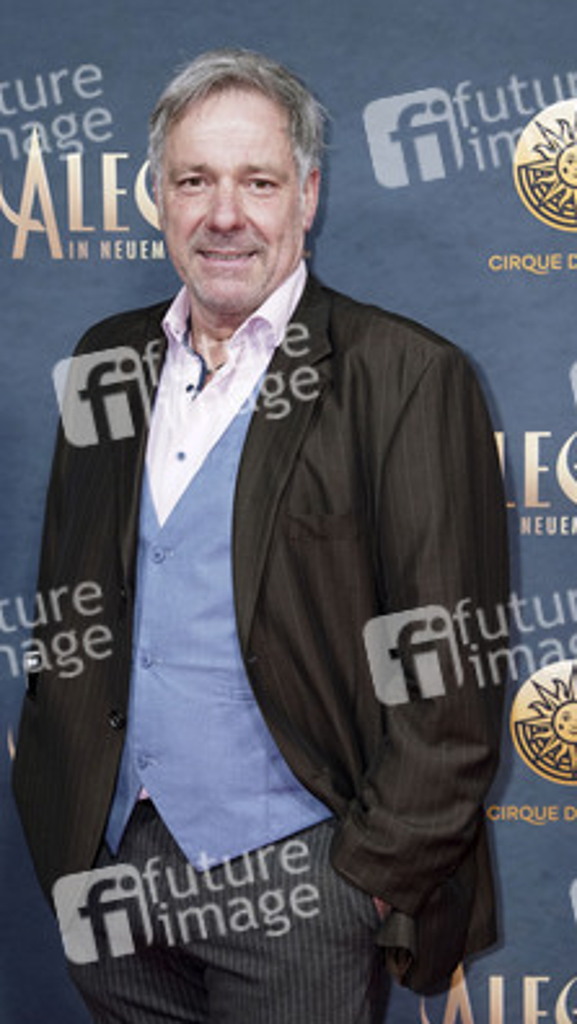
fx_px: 2011
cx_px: 261
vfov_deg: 28.6
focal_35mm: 74
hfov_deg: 16.3
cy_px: 515
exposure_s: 1/200
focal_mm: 70
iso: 2500
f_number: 4.5
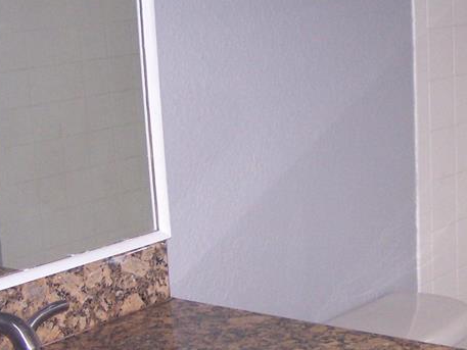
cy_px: 237
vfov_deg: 17.3
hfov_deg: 22.8
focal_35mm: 85
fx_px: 1147
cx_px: 344
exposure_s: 1/60
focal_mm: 6.3
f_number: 2.8
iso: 140
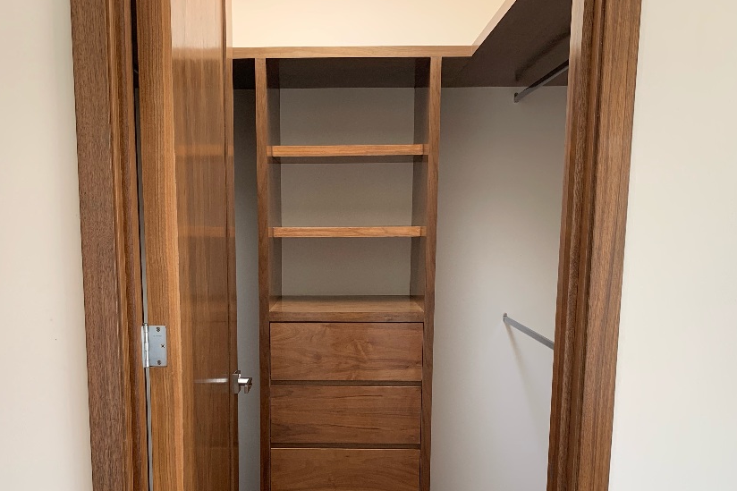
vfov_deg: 37.3
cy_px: 341
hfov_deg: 54.3
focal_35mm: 35
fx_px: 716
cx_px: 326
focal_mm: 4.25
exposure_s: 1/121
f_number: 1.8
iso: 64
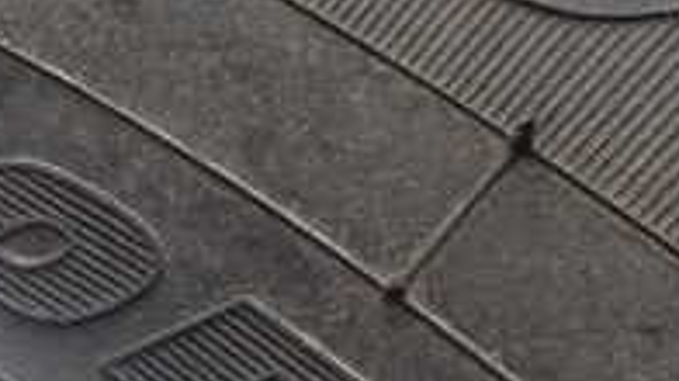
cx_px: -66
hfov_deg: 20.4
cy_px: 277
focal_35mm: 100
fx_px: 1799
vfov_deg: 12.1
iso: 100
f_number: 3.2
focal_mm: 5.4
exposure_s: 1/160
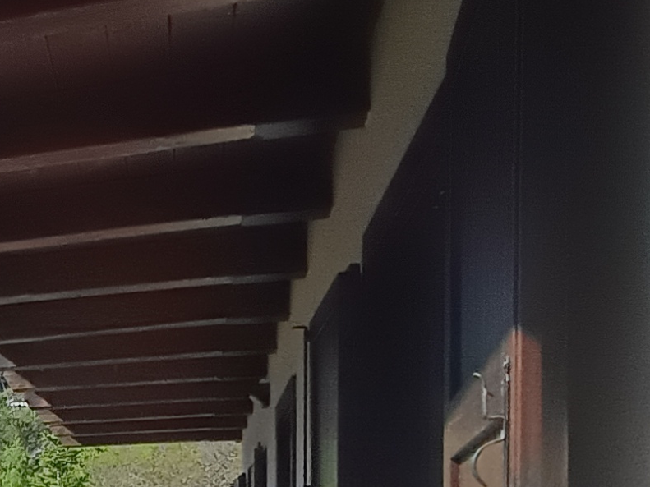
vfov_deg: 20.8
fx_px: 1239
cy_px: 574
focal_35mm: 66
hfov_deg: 23.7
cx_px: -315
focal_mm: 2.78
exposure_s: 1/1284
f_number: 2.2
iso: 125
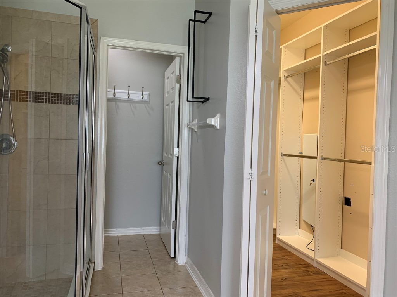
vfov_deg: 53.1
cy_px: 148
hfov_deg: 67.3
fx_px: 298
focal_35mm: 26
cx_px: 198
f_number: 1.8
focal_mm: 4.25
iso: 80
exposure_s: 1/60
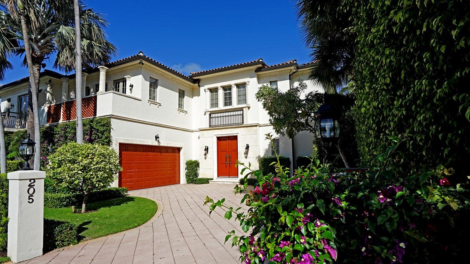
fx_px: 212
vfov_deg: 63.8
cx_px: 232
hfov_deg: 95.9
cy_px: 143
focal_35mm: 17
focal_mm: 16
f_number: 10
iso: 100
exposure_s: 1/200
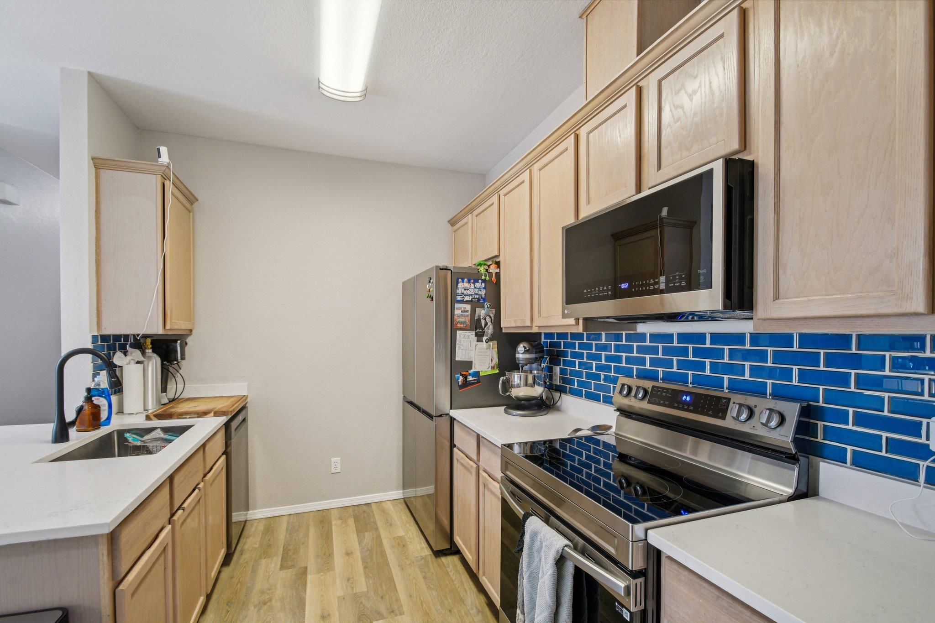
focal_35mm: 15
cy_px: 312
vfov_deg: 77.3
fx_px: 390
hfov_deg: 100.4
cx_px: 468
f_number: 8
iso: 400
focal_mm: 10
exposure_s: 1/4
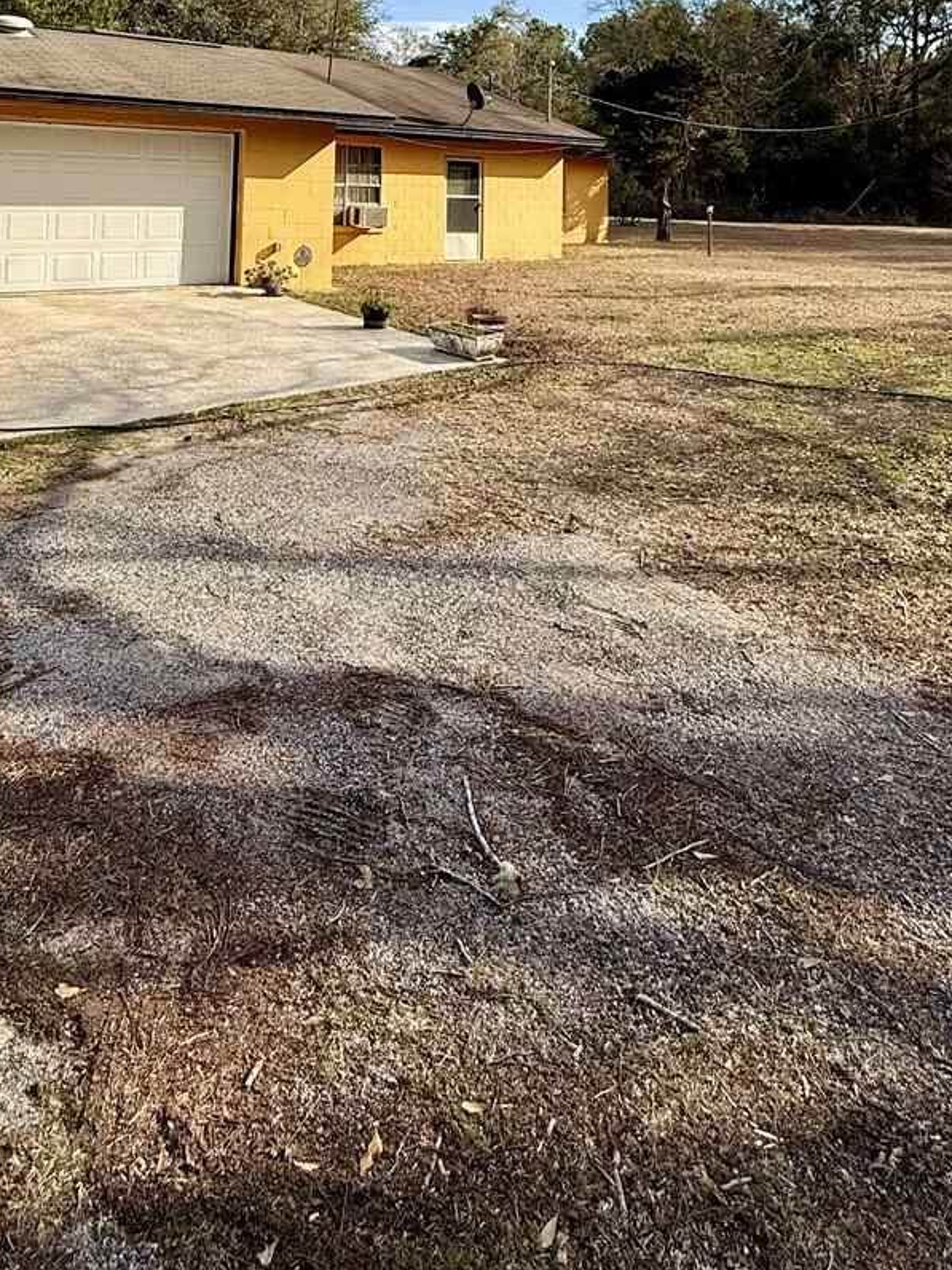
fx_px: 990
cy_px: 124
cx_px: 395
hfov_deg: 51.1
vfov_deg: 56.3
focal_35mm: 27
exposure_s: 1/2165
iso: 50
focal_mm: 2.22
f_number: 2.2
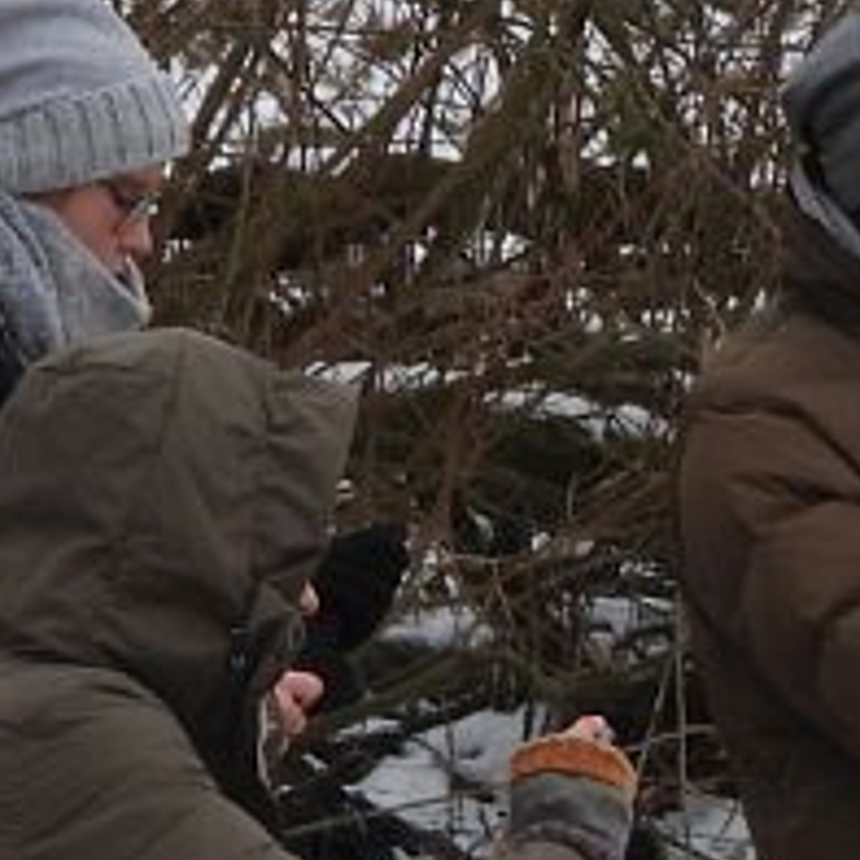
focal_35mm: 2014
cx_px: 2659
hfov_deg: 0.9
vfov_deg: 0.9
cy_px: 2030
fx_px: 56609
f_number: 4.5
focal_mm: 57.5
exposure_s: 1/250
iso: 100
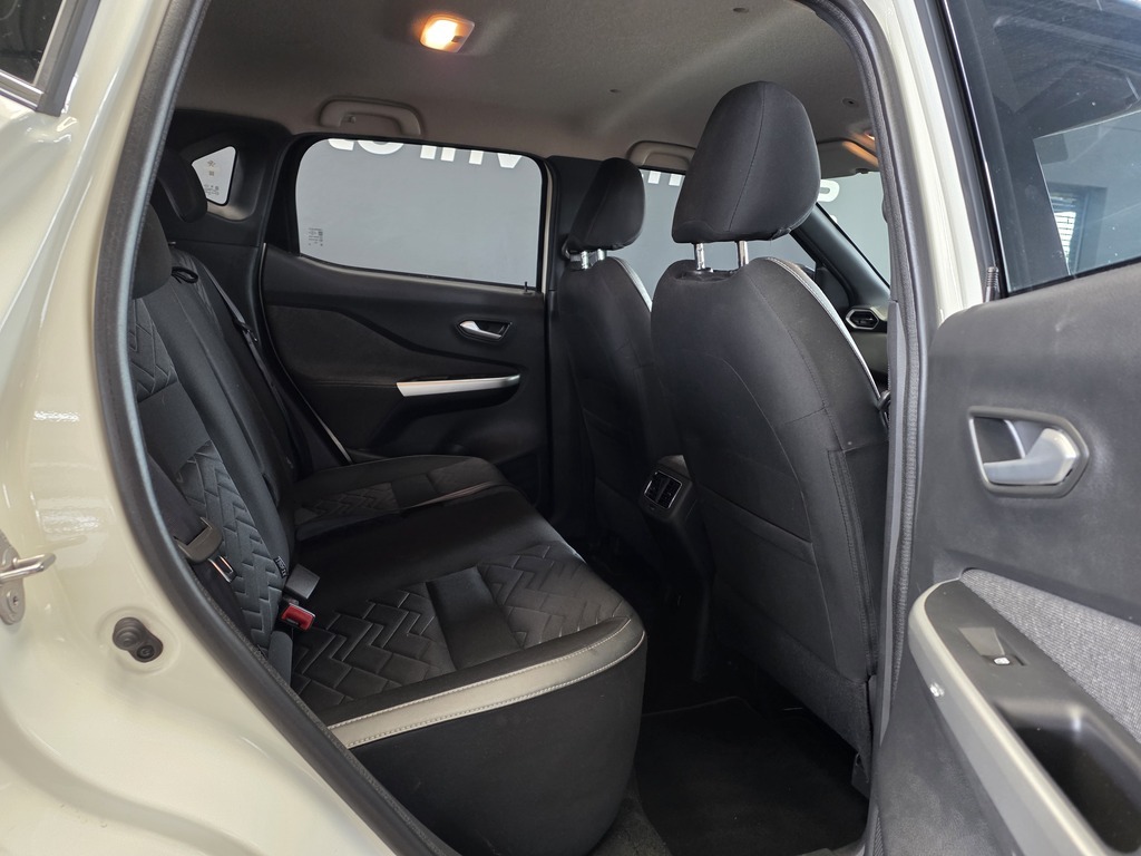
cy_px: 428
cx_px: 570
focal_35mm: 23
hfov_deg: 73.9
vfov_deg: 58.9
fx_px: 758
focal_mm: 6.25
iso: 500
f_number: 1.7
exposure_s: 1/100
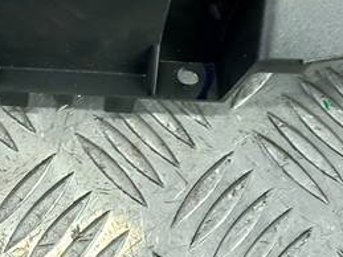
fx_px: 981
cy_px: -160
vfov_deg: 13.8
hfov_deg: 19.6
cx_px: 56
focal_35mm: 99
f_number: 1.8
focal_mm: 4.6
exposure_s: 1/50
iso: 64
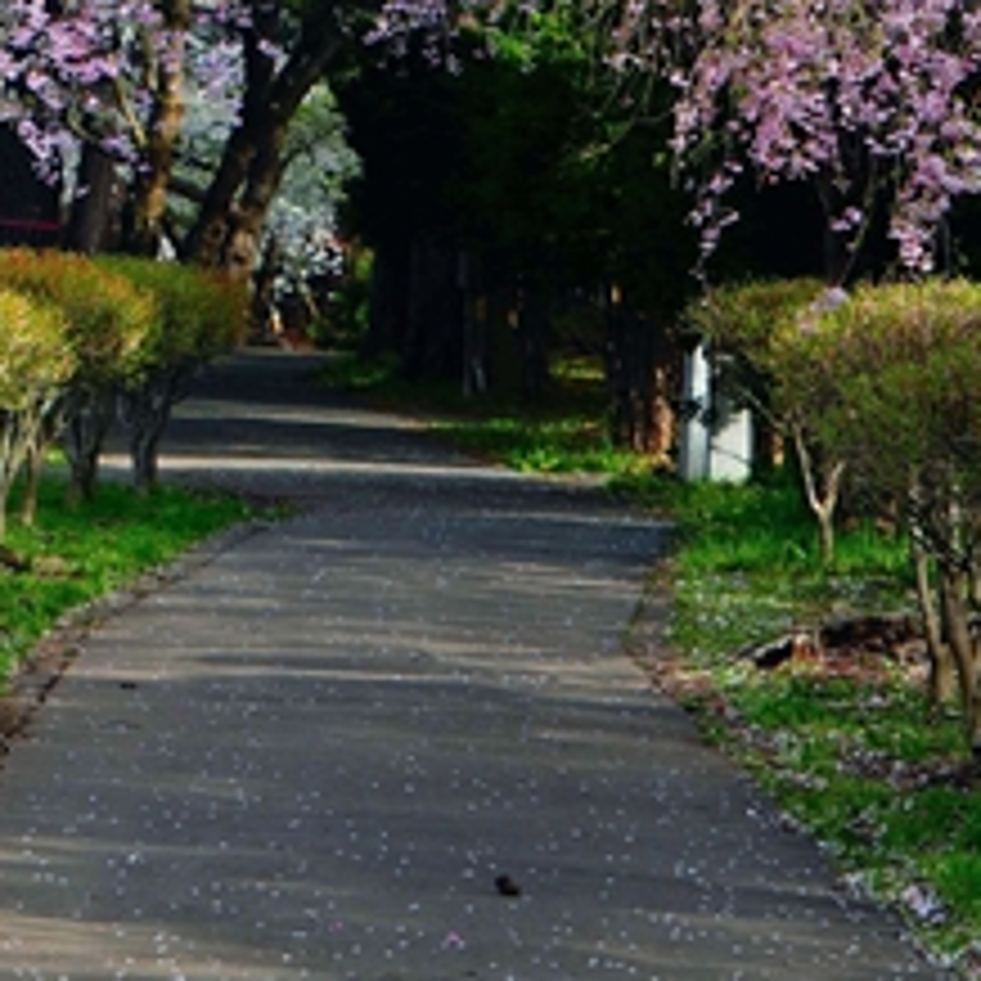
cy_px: -464
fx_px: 8689
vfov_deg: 6.4
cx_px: 272
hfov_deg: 6.5
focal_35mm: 271
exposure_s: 1/80
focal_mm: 58
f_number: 7.1
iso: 100
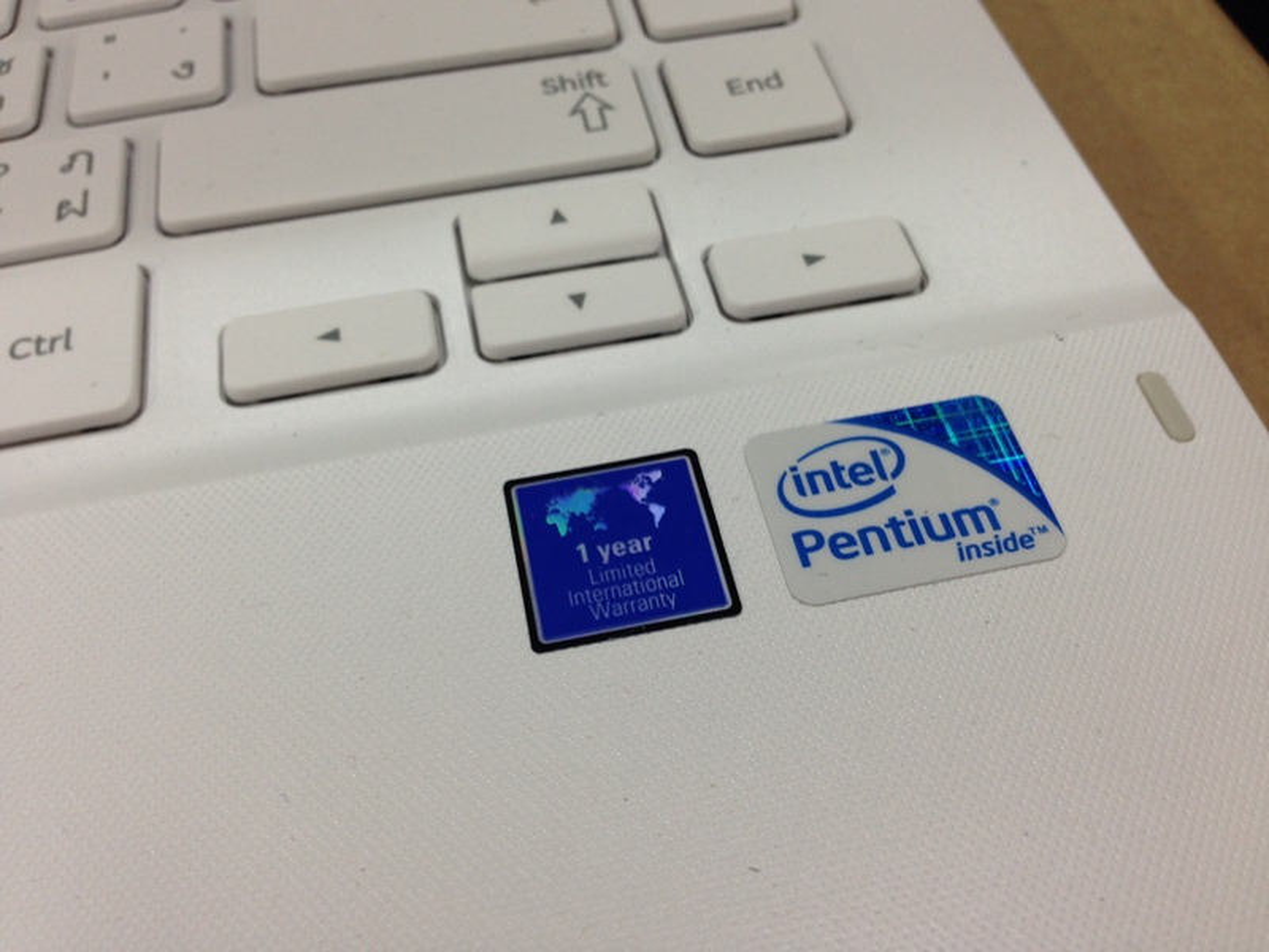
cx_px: 634
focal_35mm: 33
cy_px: 476
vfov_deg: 42.9
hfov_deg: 55.4
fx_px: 1210
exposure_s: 1/33
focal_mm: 4.12
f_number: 2.4
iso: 50
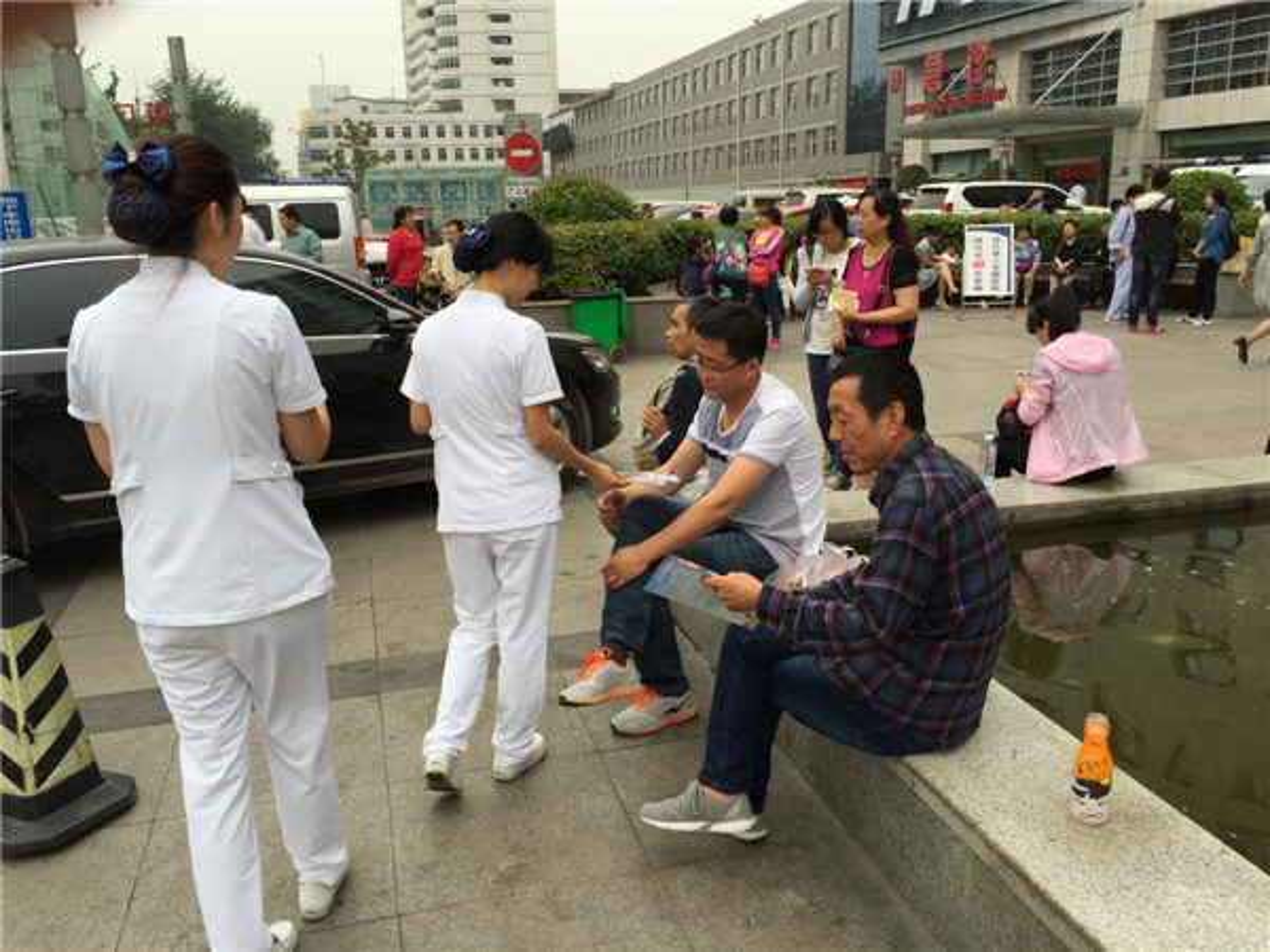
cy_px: 476
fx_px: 1064
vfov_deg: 48.2
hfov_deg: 61.7
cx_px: 635
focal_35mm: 29
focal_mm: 4.15
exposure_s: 1/244
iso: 32
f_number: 2.2
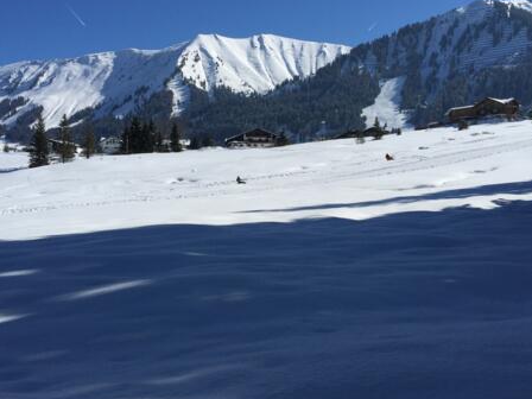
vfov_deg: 37.7
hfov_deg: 49.0
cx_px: 271
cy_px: 176
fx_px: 584
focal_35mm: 38
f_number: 2.2
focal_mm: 4.15
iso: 32
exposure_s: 1/6623
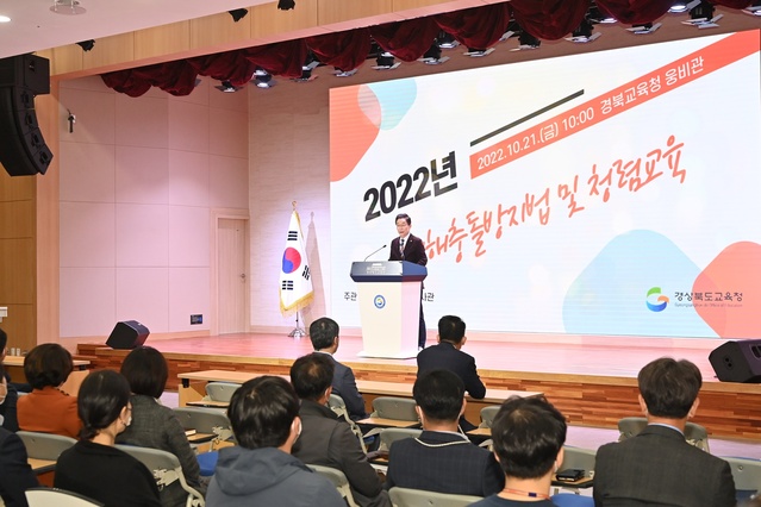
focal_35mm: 48
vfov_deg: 28.1
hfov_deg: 41.1
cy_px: 254
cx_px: 380
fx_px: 1015
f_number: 6.3
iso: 2000
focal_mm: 48
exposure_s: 1/200
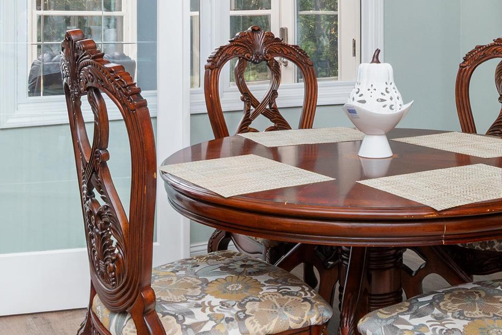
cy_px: 36
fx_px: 733
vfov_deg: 25.0
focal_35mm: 53
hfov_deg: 37.6
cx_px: 313
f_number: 8
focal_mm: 11
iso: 320
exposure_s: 1/1.25
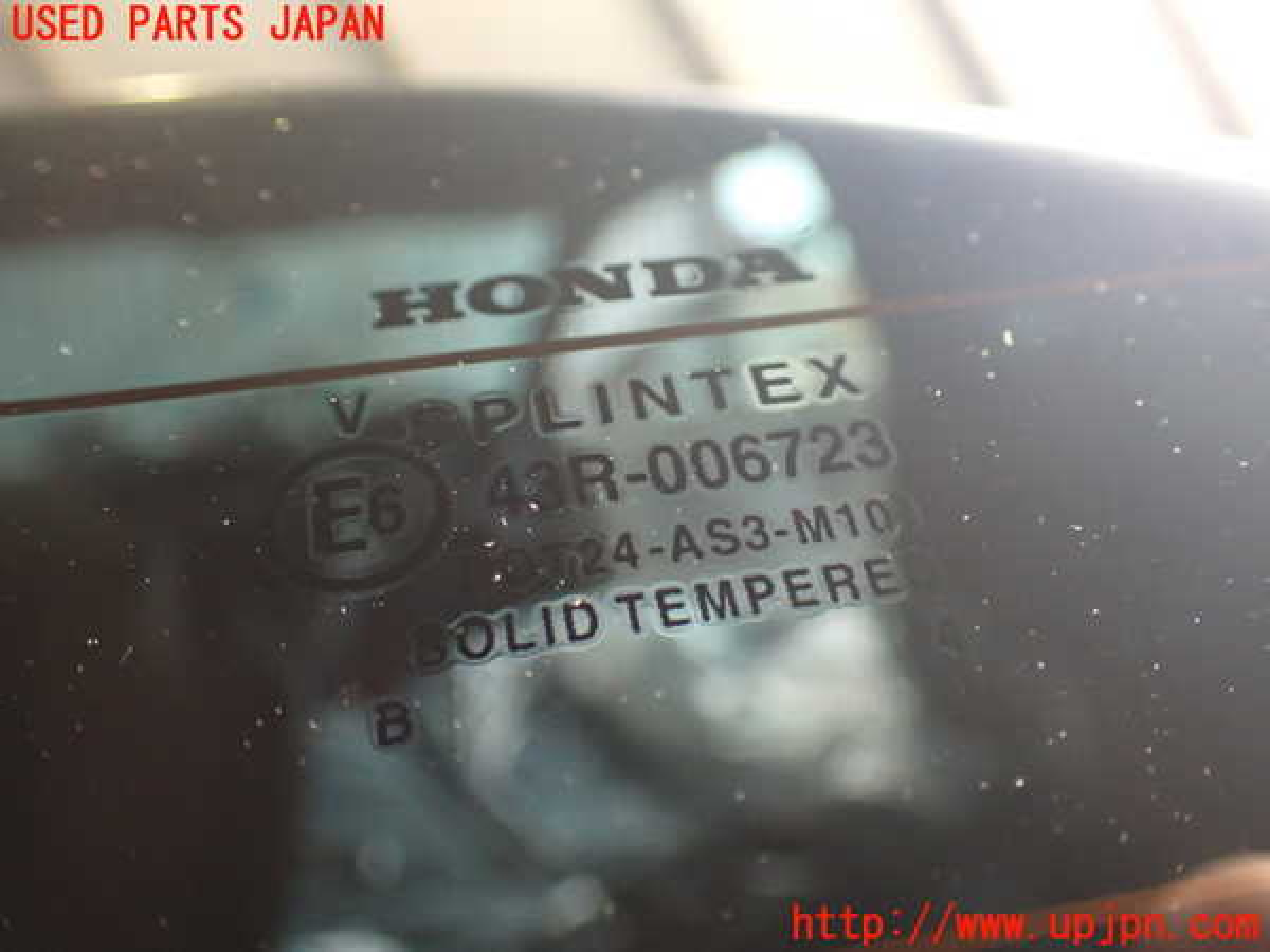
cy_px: 476
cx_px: 635
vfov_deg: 39.7
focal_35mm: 36
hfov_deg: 51.4
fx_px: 1321
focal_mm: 6.37
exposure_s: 1/40
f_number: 2.5
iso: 640
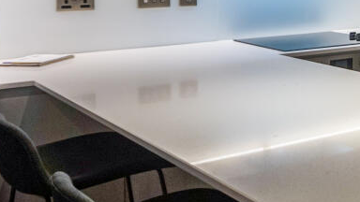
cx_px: 458
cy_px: 91
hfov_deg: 26.9
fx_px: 640
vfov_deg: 18.0
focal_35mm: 67
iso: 160
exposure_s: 1/60
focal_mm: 16
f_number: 4
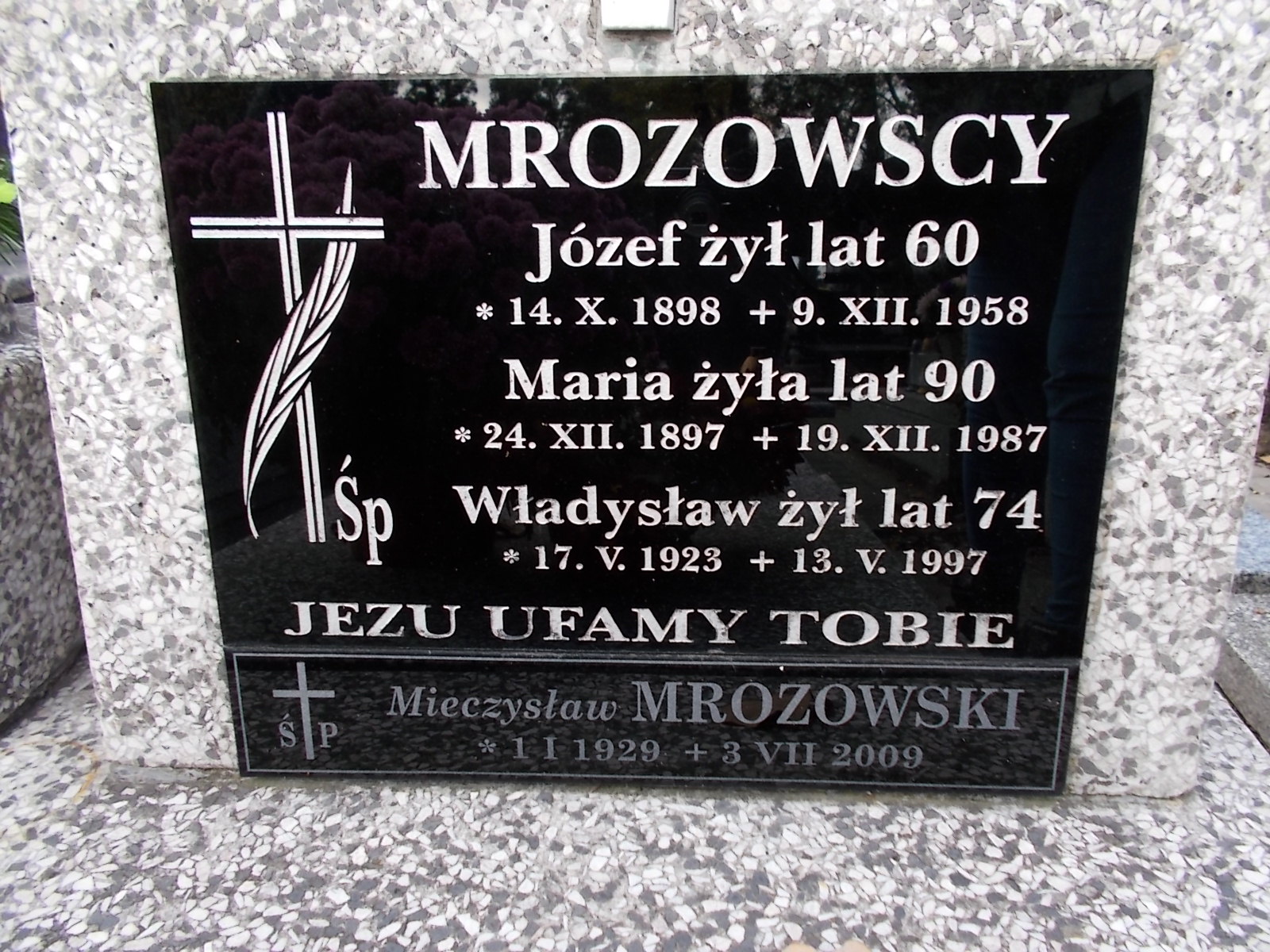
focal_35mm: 26
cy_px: 476
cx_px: 635
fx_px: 954
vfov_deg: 53.1
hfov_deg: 67.3
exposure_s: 1/125
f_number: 3.2
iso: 80
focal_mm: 4.6
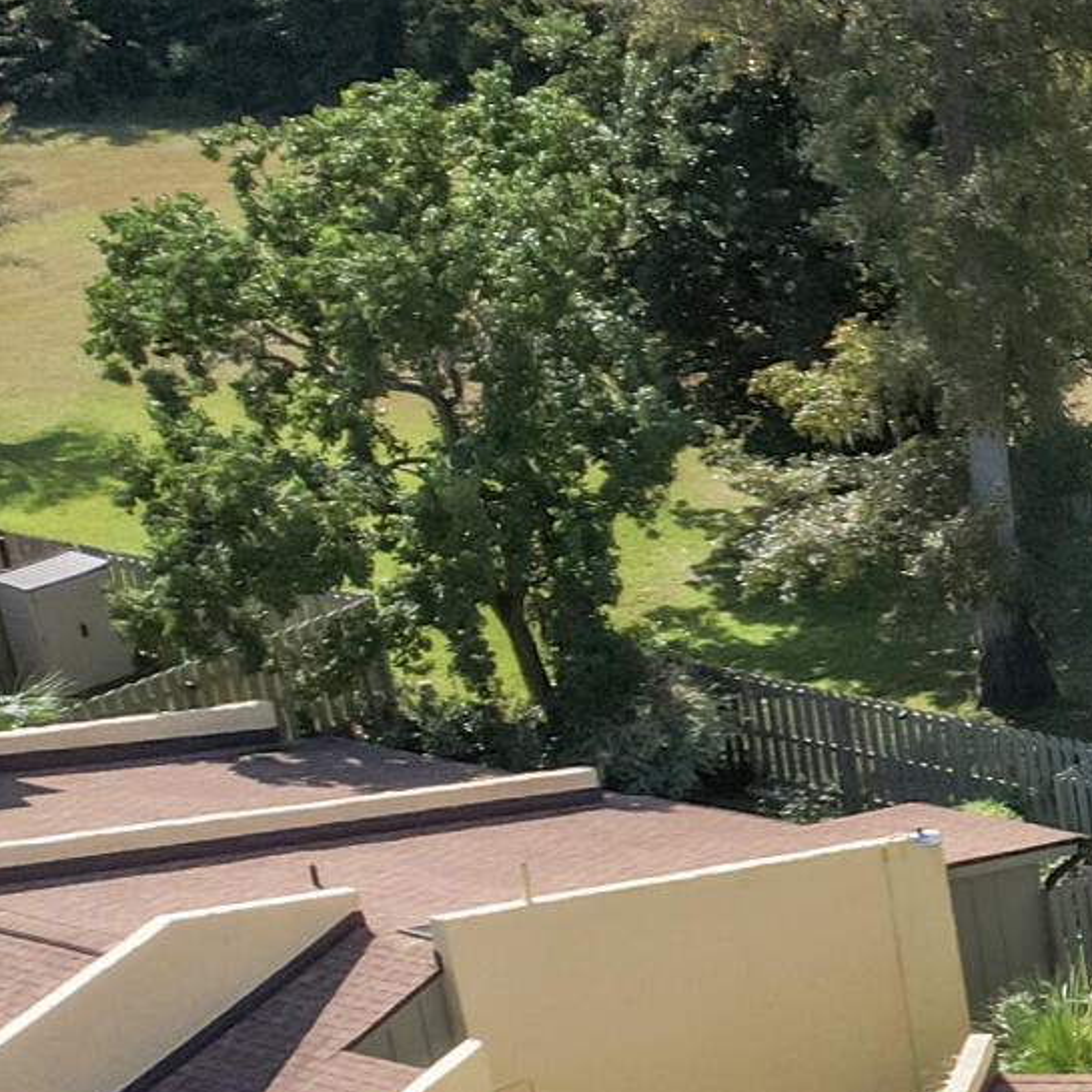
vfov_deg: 16.8
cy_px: 753
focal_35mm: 103
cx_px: 2424
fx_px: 3676
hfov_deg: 13.5
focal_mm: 8.38
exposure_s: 1/1500
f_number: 2.8
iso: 100
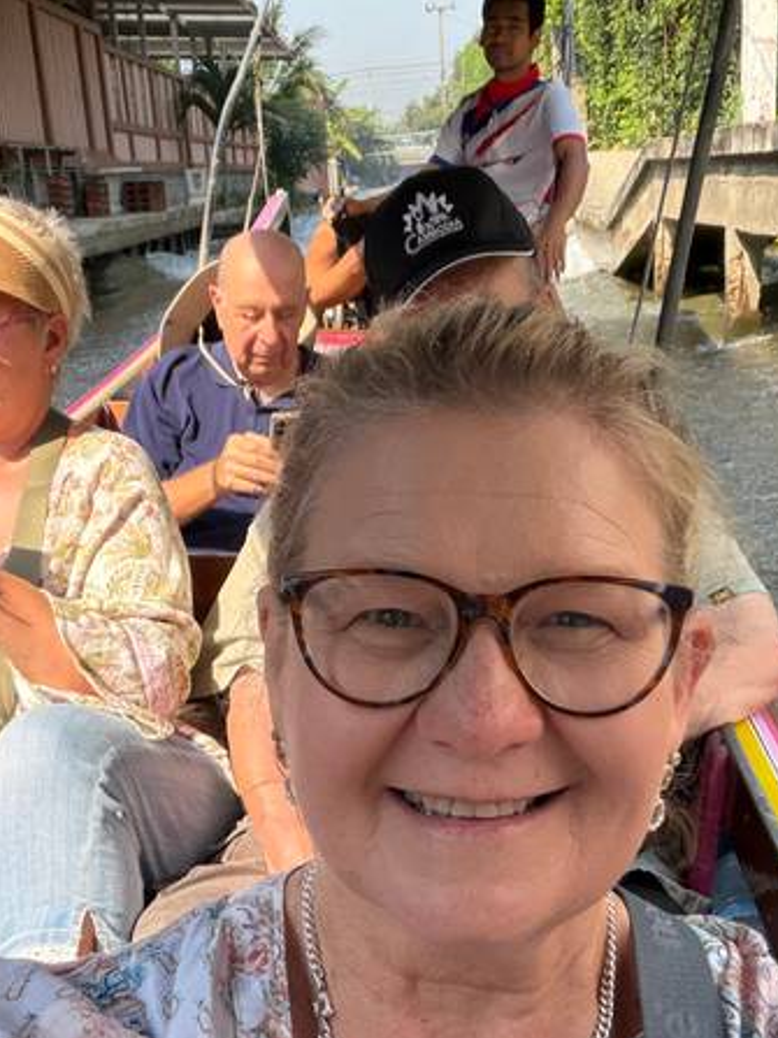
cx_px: 327
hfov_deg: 33.5
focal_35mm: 43
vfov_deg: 43.2
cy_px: 704
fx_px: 1289
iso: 32
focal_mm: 2.71
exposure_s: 1/246
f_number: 1.9
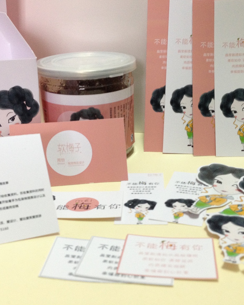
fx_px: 397
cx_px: 116
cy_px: 150
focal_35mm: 44
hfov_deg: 34.2
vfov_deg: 42.0
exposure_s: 1/20
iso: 160
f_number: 2.4
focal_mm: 4.12
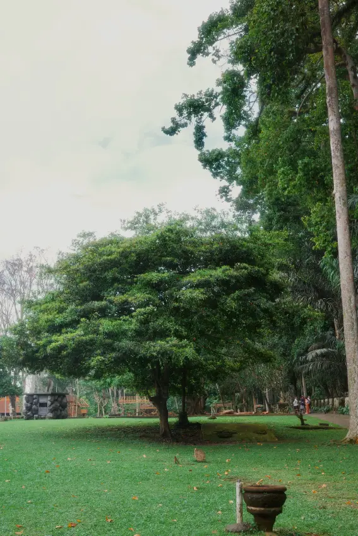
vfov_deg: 48.5
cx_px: 179
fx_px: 596
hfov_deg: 33.4
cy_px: 268
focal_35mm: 40
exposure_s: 1/400
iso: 200
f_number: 5
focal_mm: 26
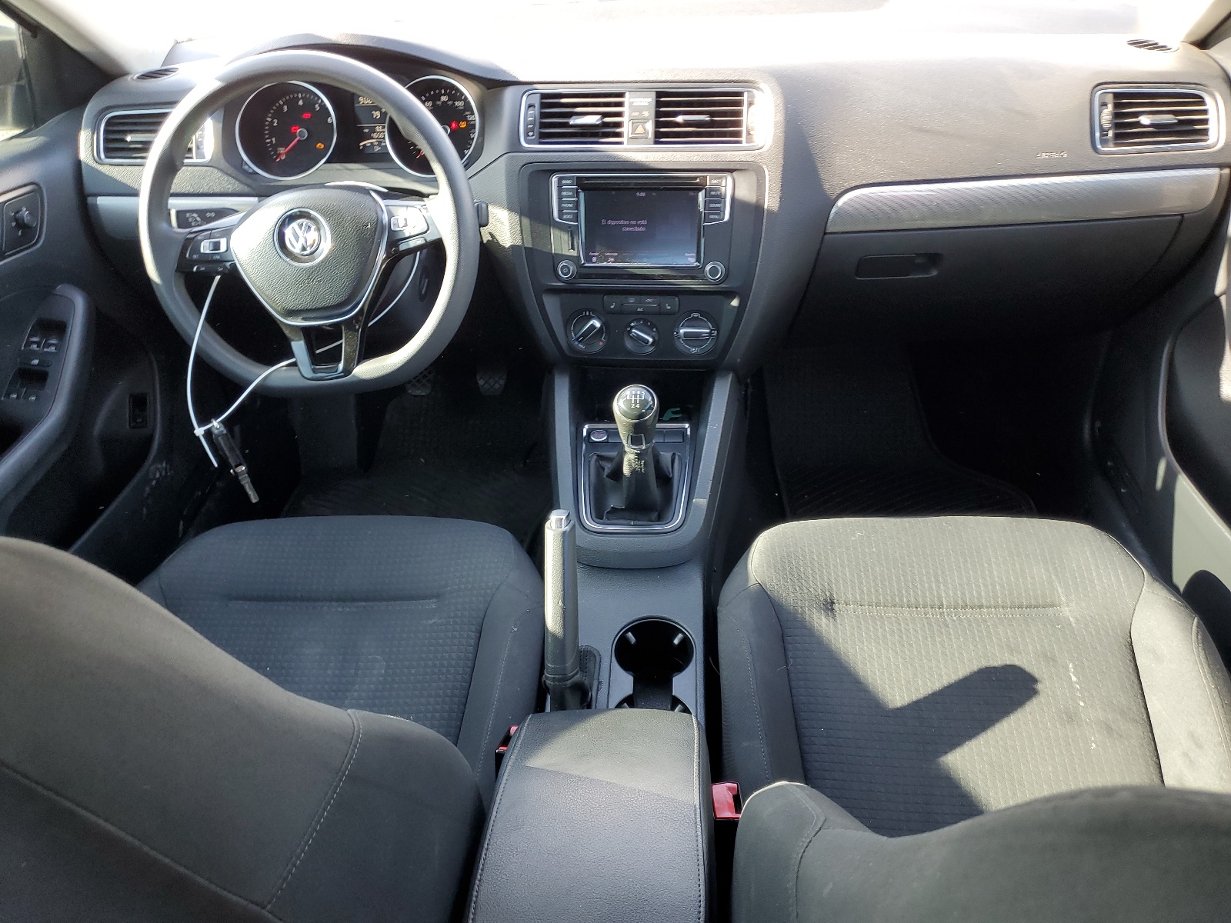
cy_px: 462
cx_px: 616
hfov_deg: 67.3
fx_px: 925
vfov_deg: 53.1
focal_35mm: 26
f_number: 1.5
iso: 56
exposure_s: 1/60.2
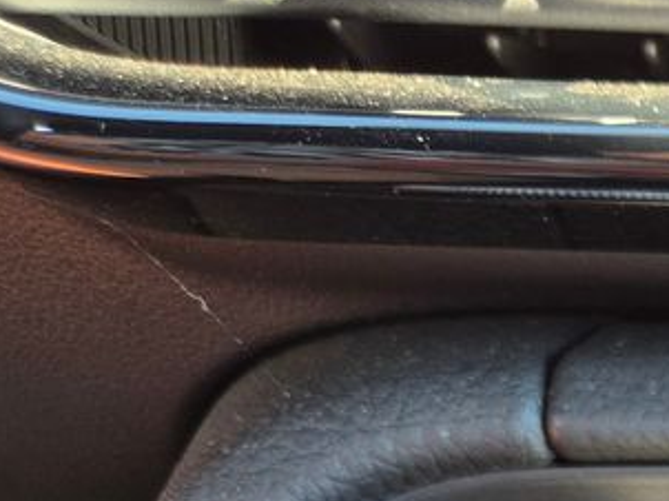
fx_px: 1506
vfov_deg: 17.1
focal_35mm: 78
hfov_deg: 19.9
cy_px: 749
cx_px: 1123
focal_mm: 5.4
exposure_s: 1/50
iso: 50
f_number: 1.8
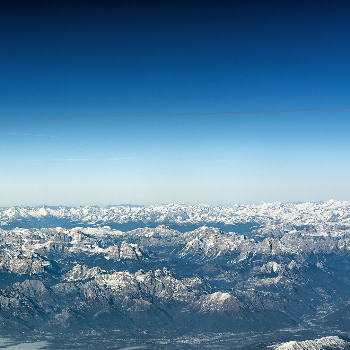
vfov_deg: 13.3
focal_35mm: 131
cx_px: 13
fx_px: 1499
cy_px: 250
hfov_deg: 13.2
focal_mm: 70
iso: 100
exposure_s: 1/1000
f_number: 6.3
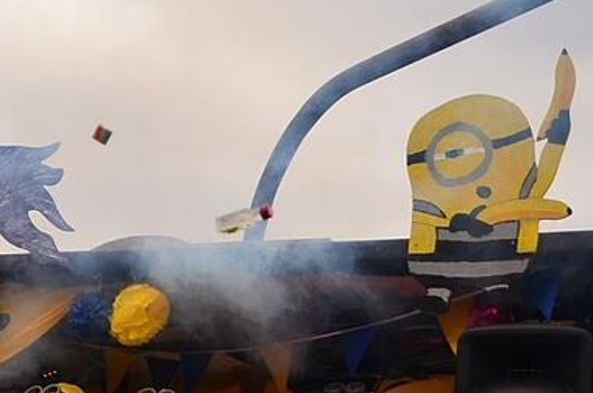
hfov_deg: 15.8
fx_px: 2105
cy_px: 552
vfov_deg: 10.4
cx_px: 31
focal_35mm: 128
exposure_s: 1/1250
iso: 400
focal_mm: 30
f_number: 5.6
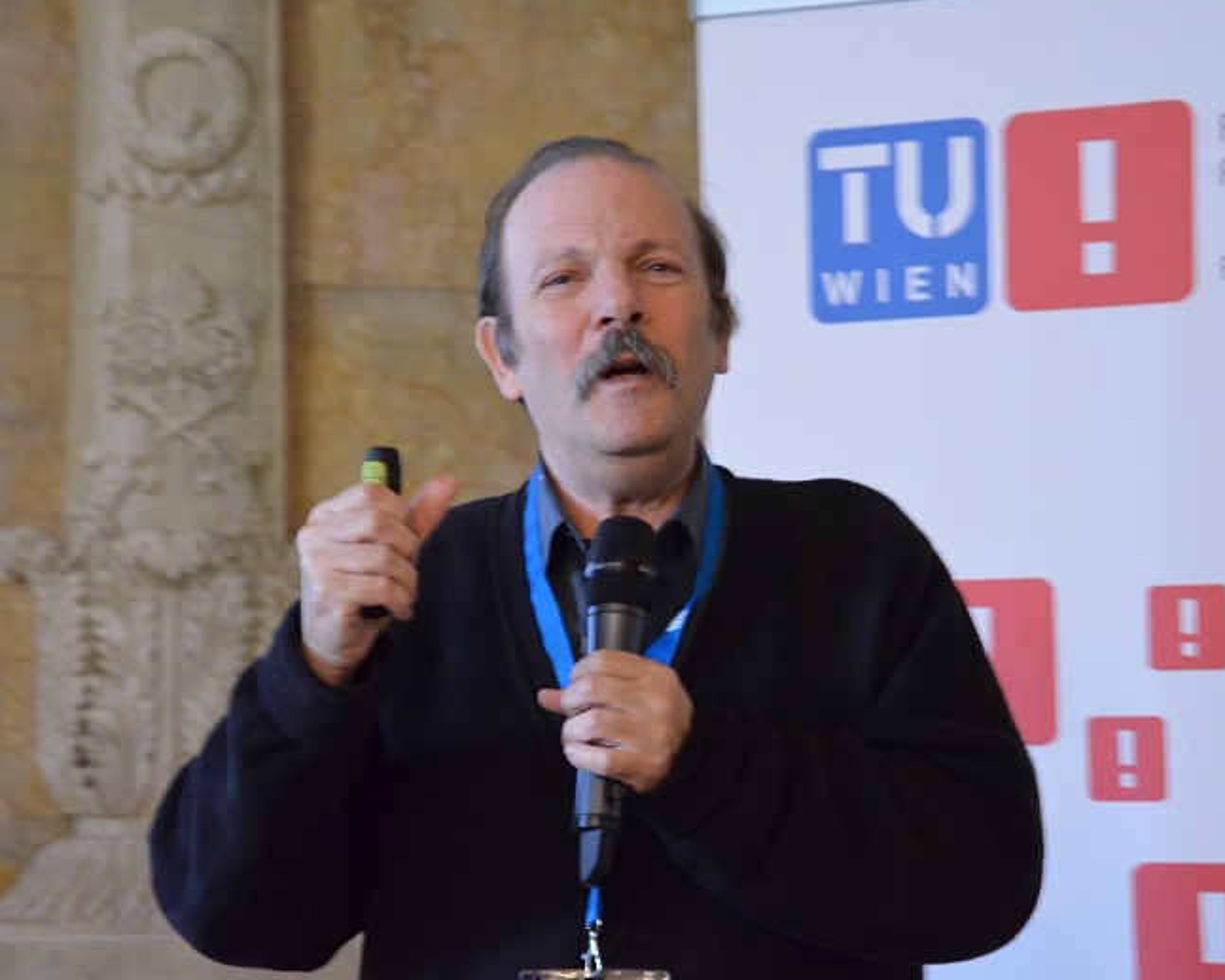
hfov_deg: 14.1
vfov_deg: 11.3
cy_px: 491
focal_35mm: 137
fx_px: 4968
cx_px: 656
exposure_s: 1/20
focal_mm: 80
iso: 3200
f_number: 5.3
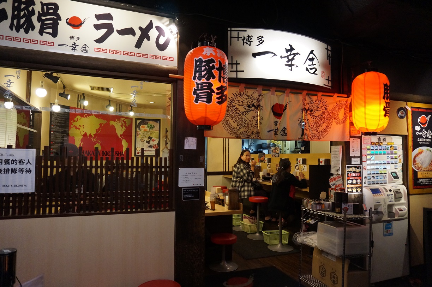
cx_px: 216
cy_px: 144
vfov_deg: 53.0
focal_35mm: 24
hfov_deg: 73.8
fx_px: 288
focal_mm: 16
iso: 1600
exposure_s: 1/160
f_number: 3.5
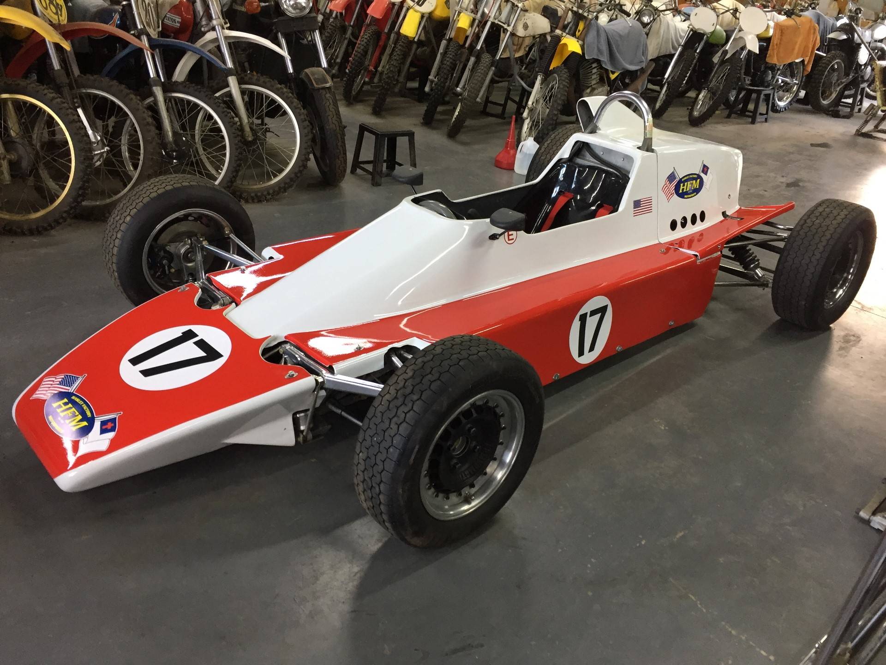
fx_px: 742
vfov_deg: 48.2
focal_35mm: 29
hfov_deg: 61.7
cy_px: 332
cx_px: 443
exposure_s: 1/30
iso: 80
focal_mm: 4.15
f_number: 2.2
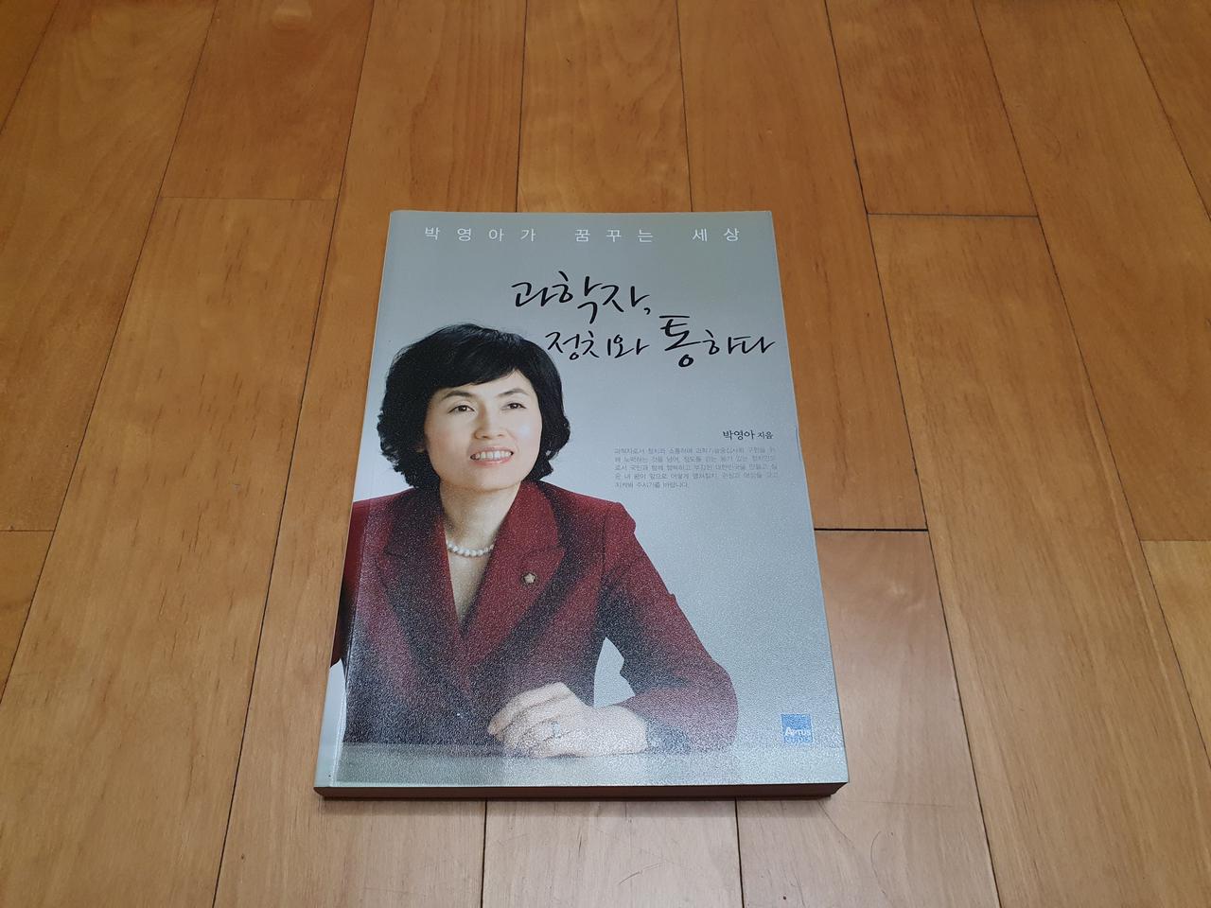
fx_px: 910
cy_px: 454
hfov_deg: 67.3
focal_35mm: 26
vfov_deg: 53.1
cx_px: 606
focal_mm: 4.32
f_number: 2.4
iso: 200
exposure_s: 1/120
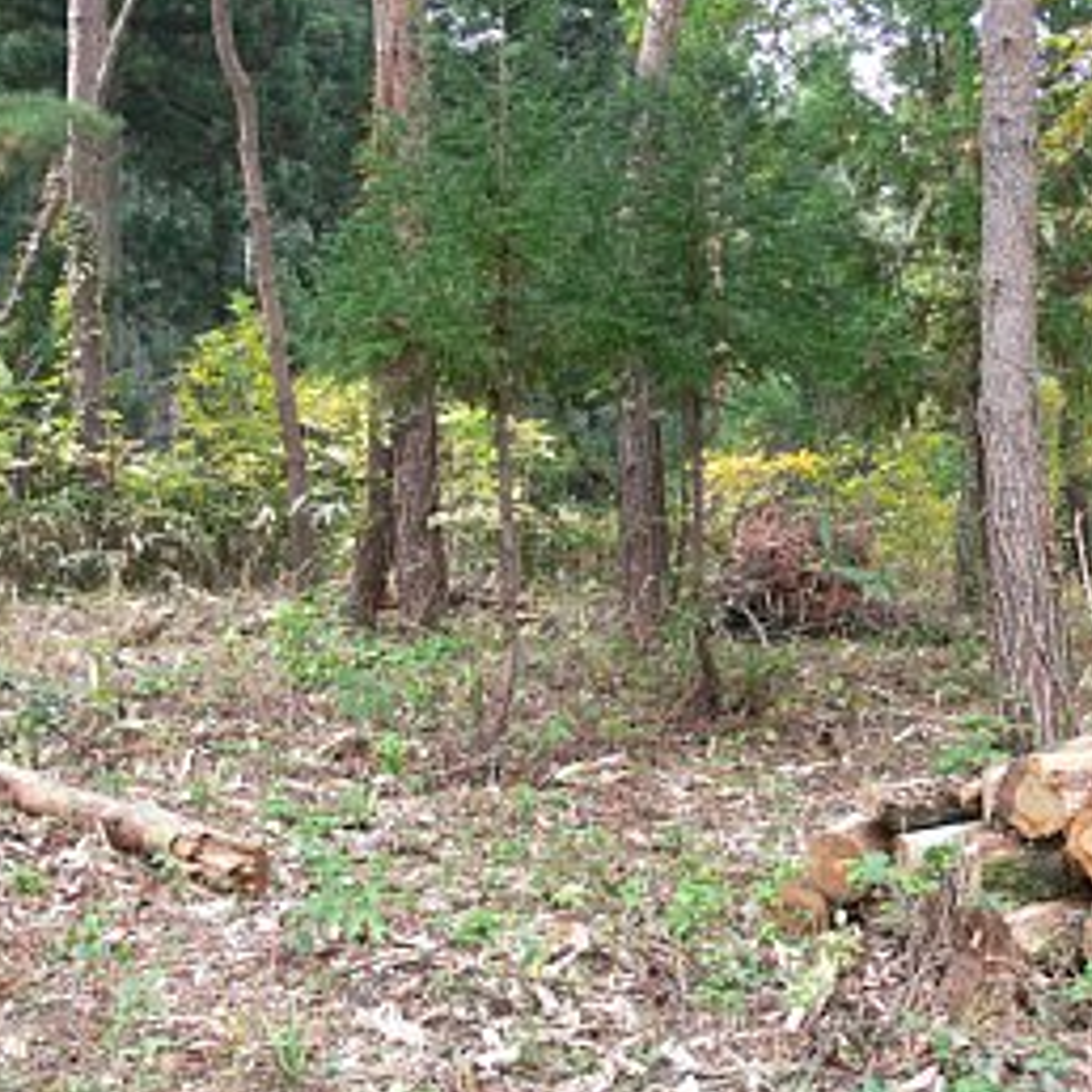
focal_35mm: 48
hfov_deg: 34.8
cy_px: 597
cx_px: 779
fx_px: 1713
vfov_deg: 35.3
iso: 80
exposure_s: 1/50
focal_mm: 7.4
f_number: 3.2
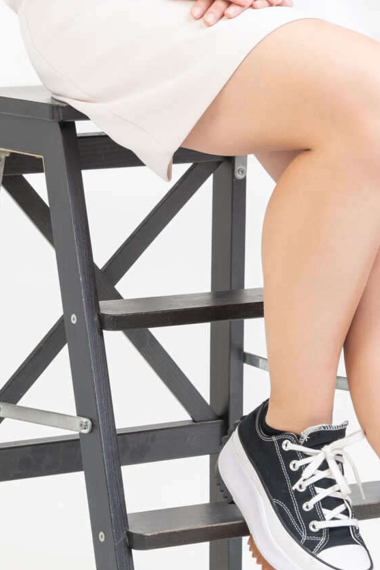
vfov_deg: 10.6
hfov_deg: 7.1
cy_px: 65
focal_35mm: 193
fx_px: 3057
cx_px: 182
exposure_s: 1/125
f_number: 8
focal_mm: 63
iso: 125
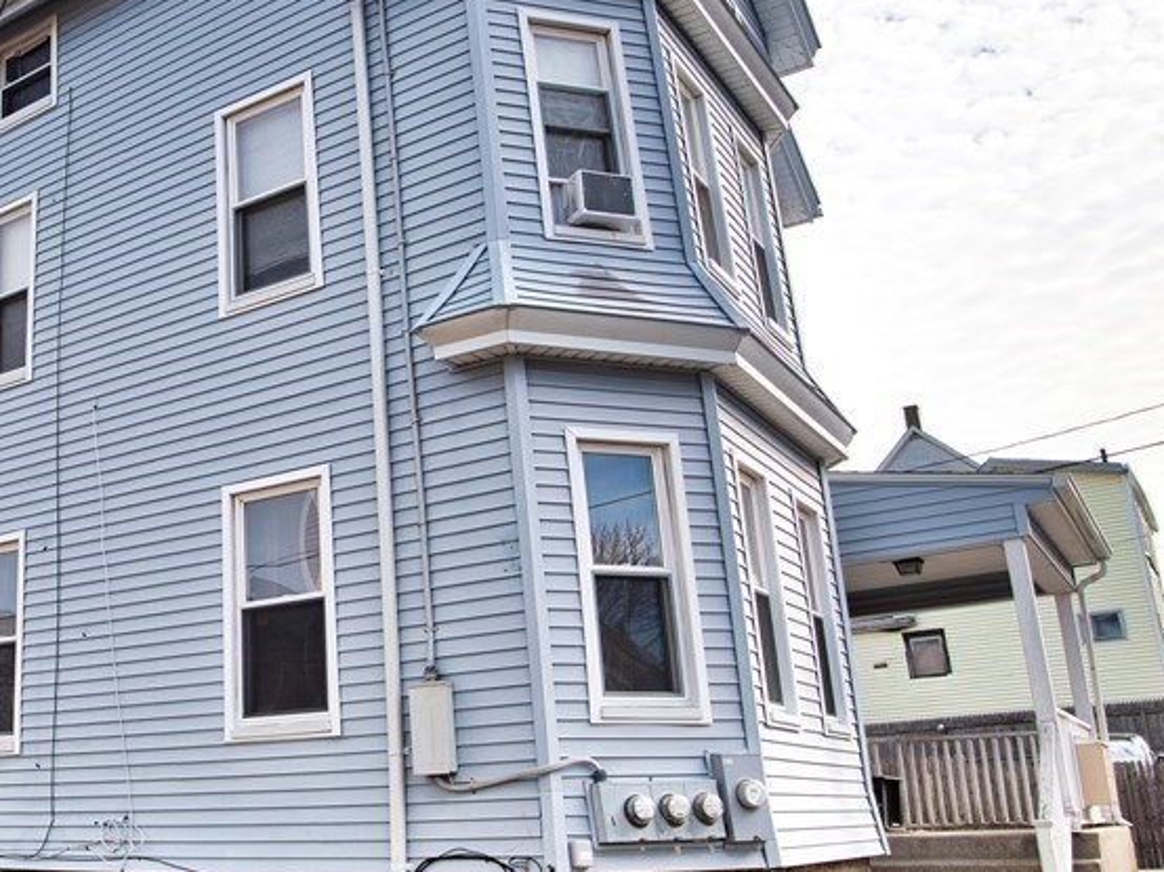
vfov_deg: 38.6
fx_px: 1244
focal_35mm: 37
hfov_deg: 46.4
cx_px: 168
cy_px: 391
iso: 200
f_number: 5
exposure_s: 1/1000
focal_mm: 10
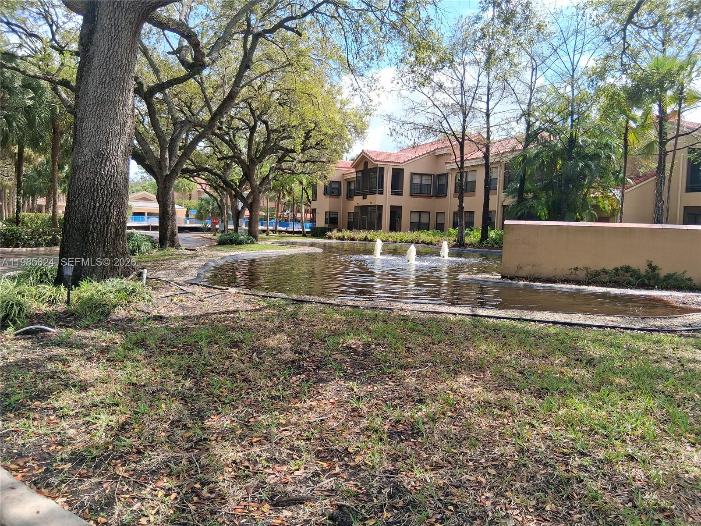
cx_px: 350
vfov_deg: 53.1
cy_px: 263
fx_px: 527
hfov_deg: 67.3
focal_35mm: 26
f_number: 1.8
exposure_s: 1/462
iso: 25
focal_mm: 3.98
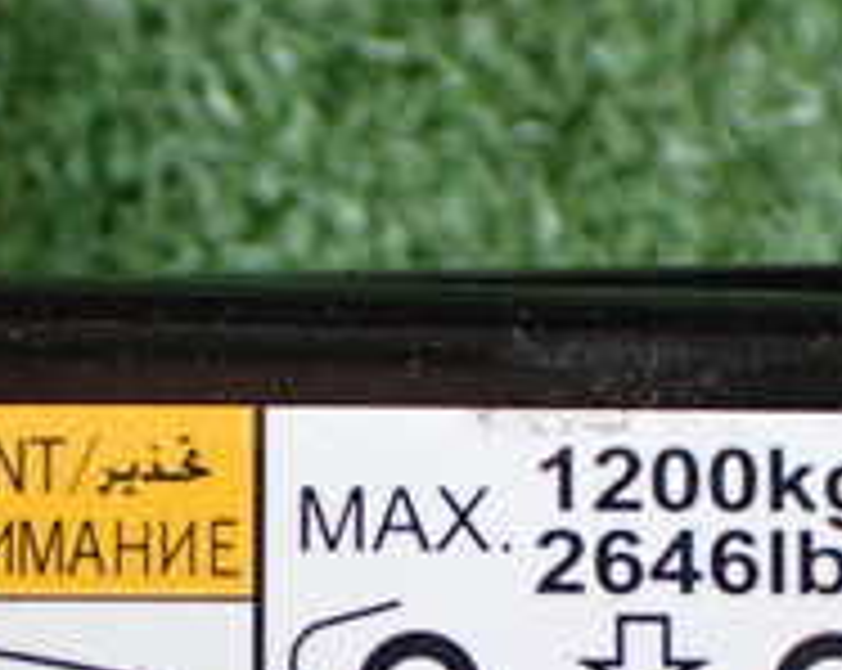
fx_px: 2812
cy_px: 706
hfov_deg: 17.0
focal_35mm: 113
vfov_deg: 13.4
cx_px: 279
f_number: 2.5
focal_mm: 6.37
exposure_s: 1/60
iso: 800
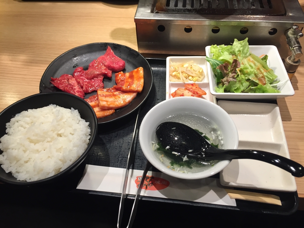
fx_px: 255
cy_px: 114
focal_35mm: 29
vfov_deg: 48.2
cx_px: 152
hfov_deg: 61.7
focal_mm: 4.15
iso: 32
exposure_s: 1/30
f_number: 2.2
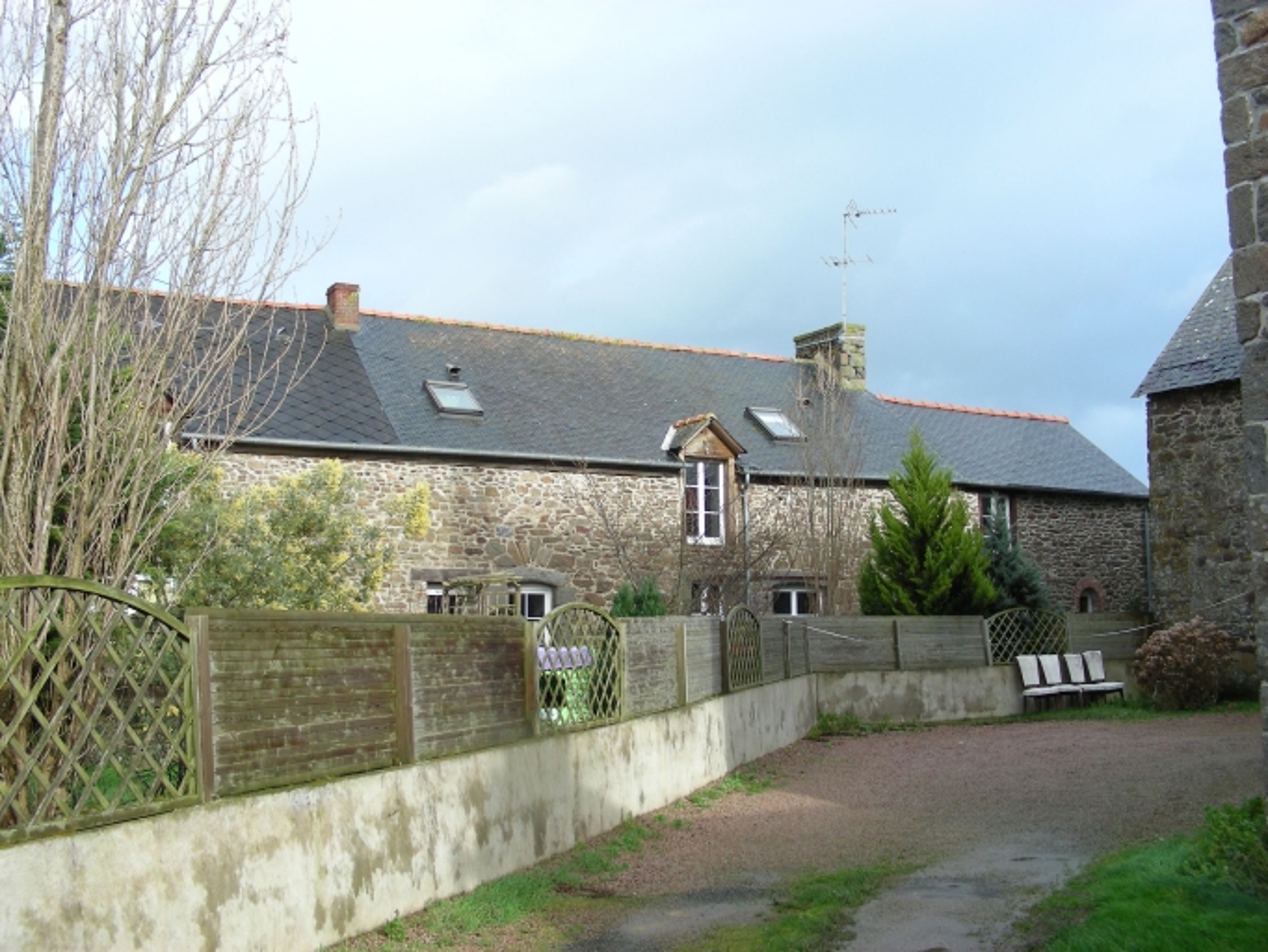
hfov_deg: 49.0
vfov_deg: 37.7
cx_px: 634
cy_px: 476
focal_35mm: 38
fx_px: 1392
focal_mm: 6.3
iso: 50
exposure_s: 1/170
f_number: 4
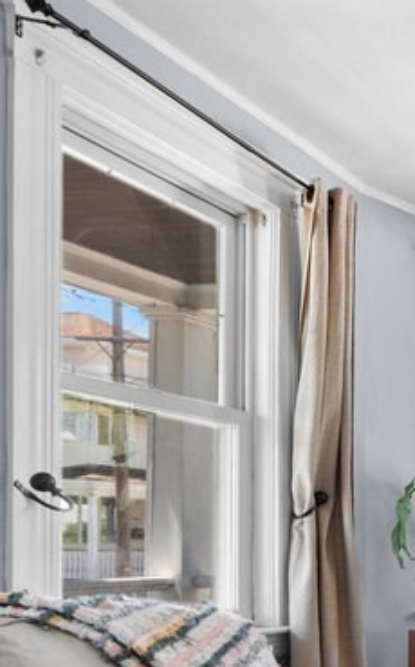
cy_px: 527
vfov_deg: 41.0
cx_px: 853
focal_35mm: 47
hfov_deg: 17.8
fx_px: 852
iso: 320
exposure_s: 2
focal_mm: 17
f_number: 9
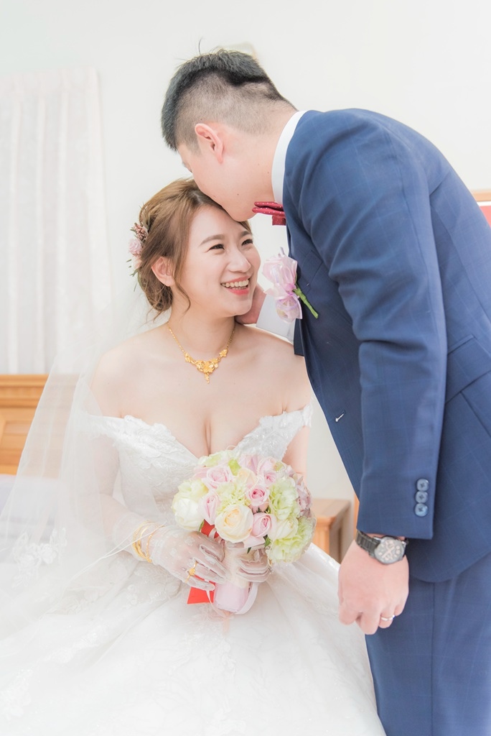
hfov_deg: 35.1
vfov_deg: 50.7
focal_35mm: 38
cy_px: 368
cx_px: 246
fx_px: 776
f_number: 3.5
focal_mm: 38
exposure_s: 1/200
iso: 1600
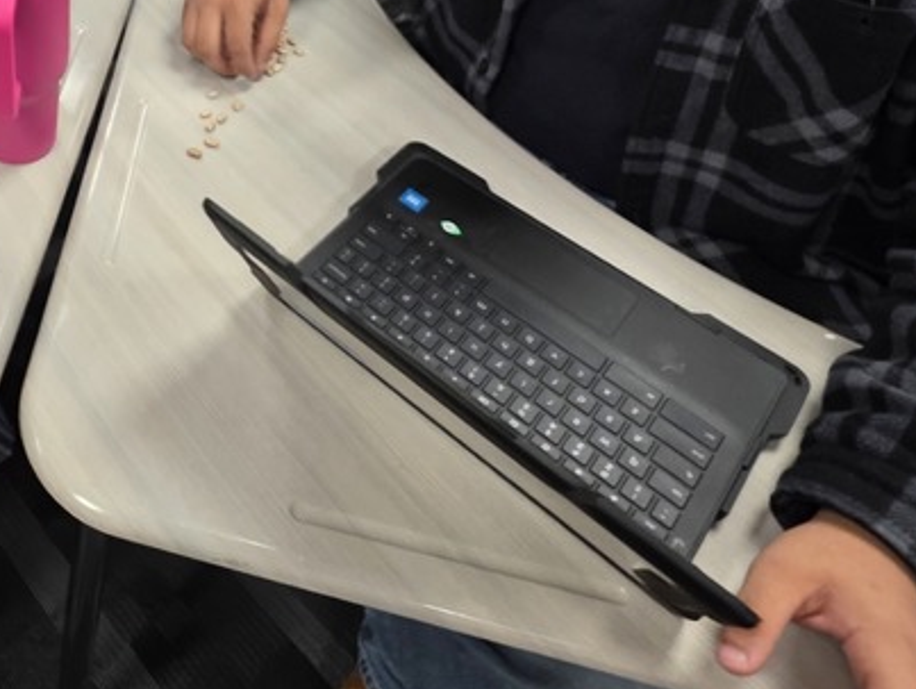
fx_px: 874
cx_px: 39
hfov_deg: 47.6
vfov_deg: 37.3
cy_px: -36
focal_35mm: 33
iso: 200
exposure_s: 1/60
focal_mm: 2.2
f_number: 1.9
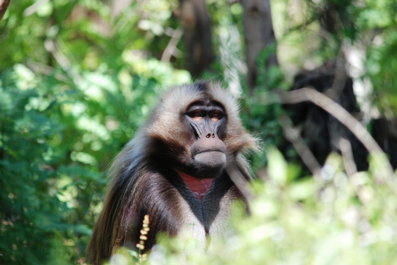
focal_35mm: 750
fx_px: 8279
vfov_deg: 1.8
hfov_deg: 2.7
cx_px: 198
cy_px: 132
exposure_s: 1/160
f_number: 6.3
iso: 400
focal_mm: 500
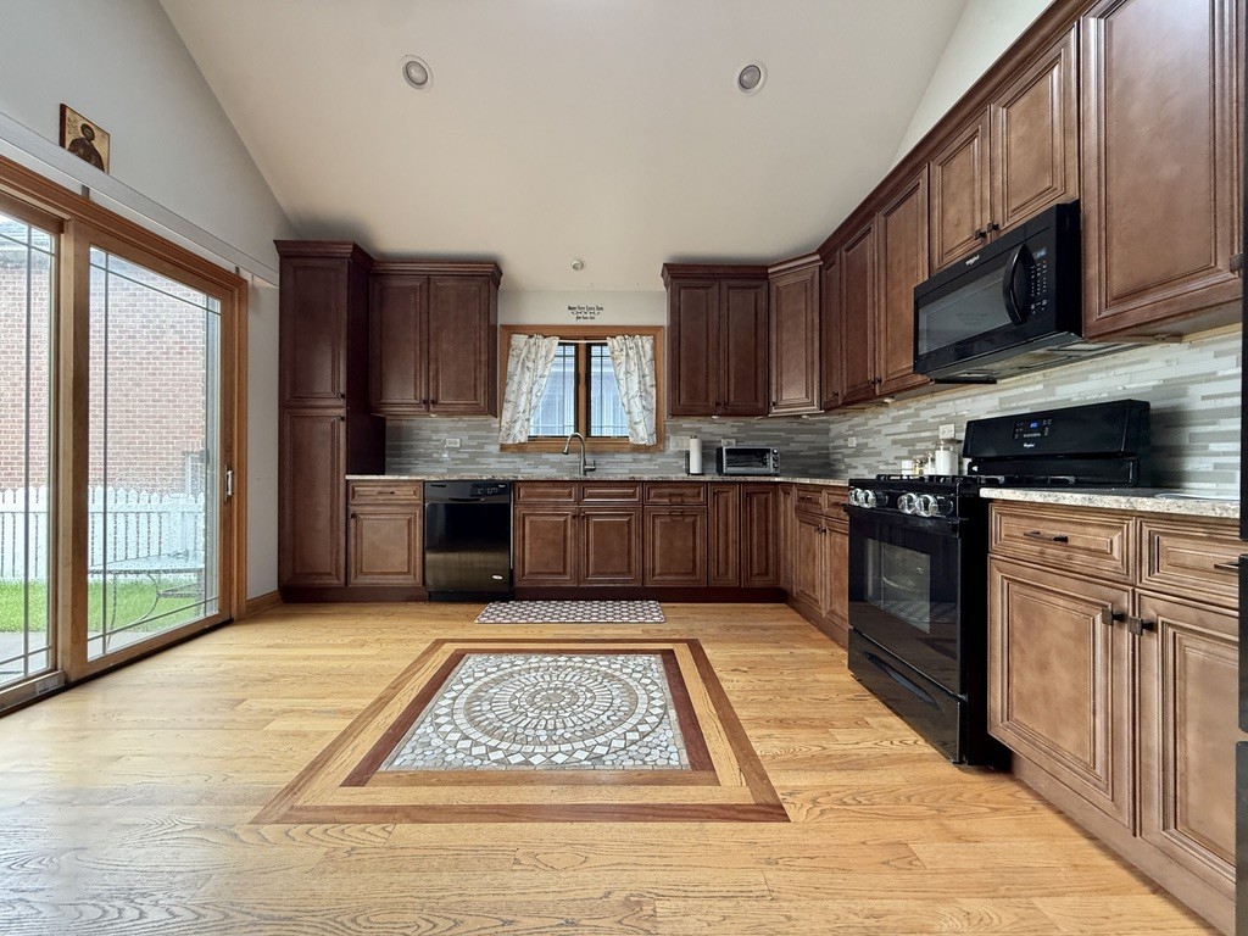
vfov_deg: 85.7
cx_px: 624
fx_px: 505
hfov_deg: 102.1
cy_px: 468
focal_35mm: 14
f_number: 2.2
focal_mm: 2.22
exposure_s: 1/60
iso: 400
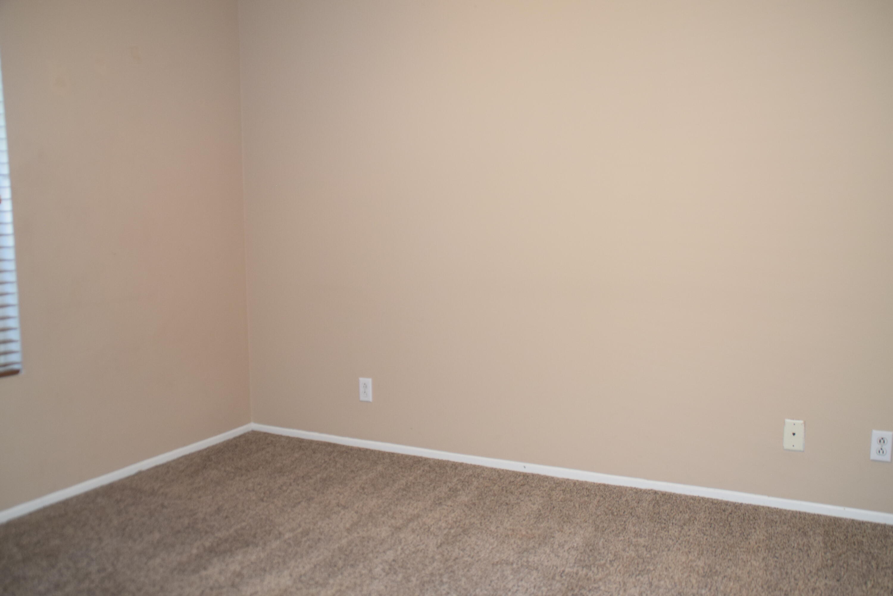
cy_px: 298
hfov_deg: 57.2
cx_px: 446
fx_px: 819
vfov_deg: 40.0
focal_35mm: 33
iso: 800
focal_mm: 22
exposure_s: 1/60
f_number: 4
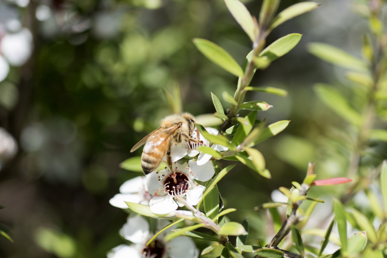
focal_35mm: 90
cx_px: 194
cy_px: 129
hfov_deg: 22.6
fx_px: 968
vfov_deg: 15.2
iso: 320
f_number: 10
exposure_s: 1/640
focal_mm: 90
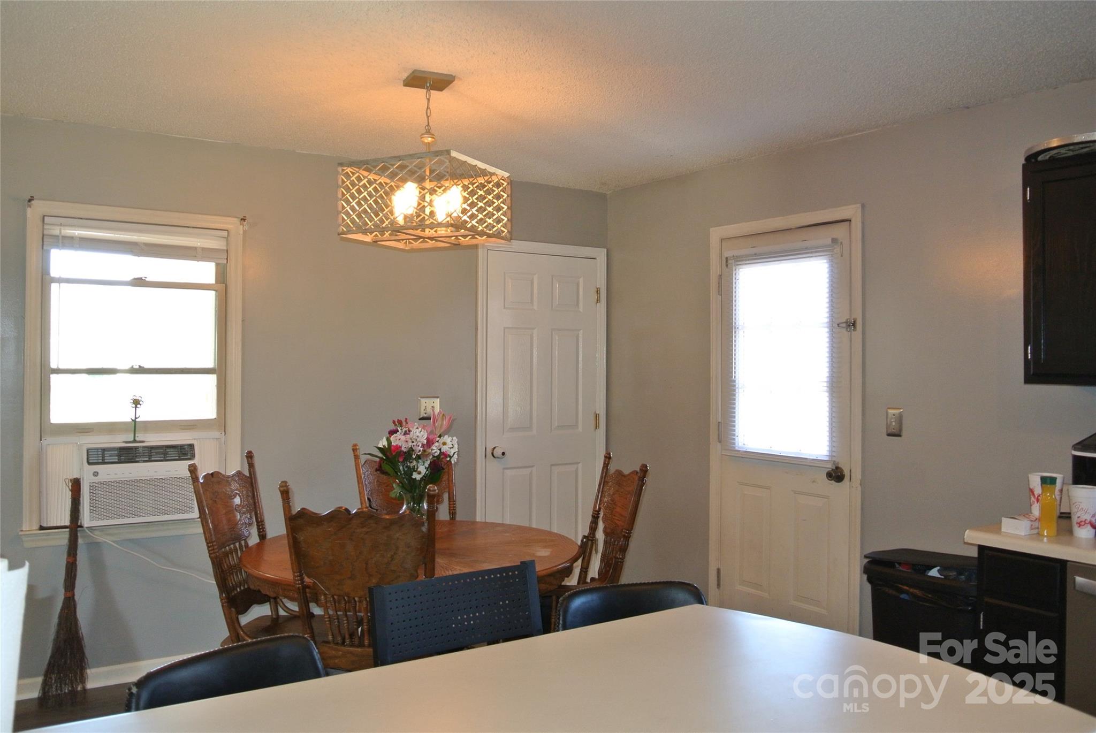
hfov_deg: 63.6
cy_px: 366
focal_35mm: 29
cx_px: 548
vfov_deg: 45.1
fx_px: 884
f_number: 3.5
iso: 450
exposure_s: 1/60
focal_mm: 11
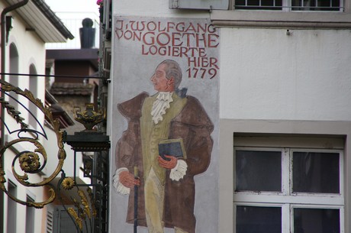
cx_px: 176
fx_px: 2920
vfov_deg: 4.6
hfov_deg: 6.9
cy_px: 116
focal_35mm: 300
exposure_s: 1/320
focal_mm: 200
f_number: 6.3
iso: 640
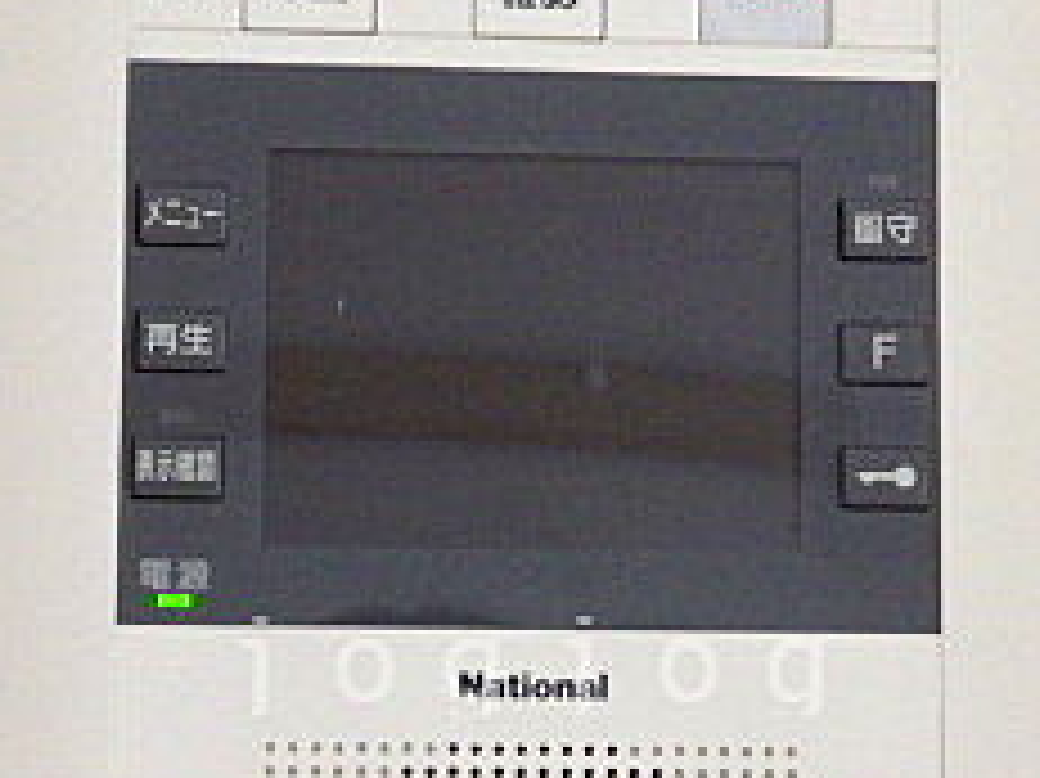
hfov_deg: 31.7
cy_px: 661
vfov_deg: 23.5
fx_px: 1832
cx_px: 540
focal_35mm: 61
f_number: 3.1
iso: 200
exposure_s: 1/45
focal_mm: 4
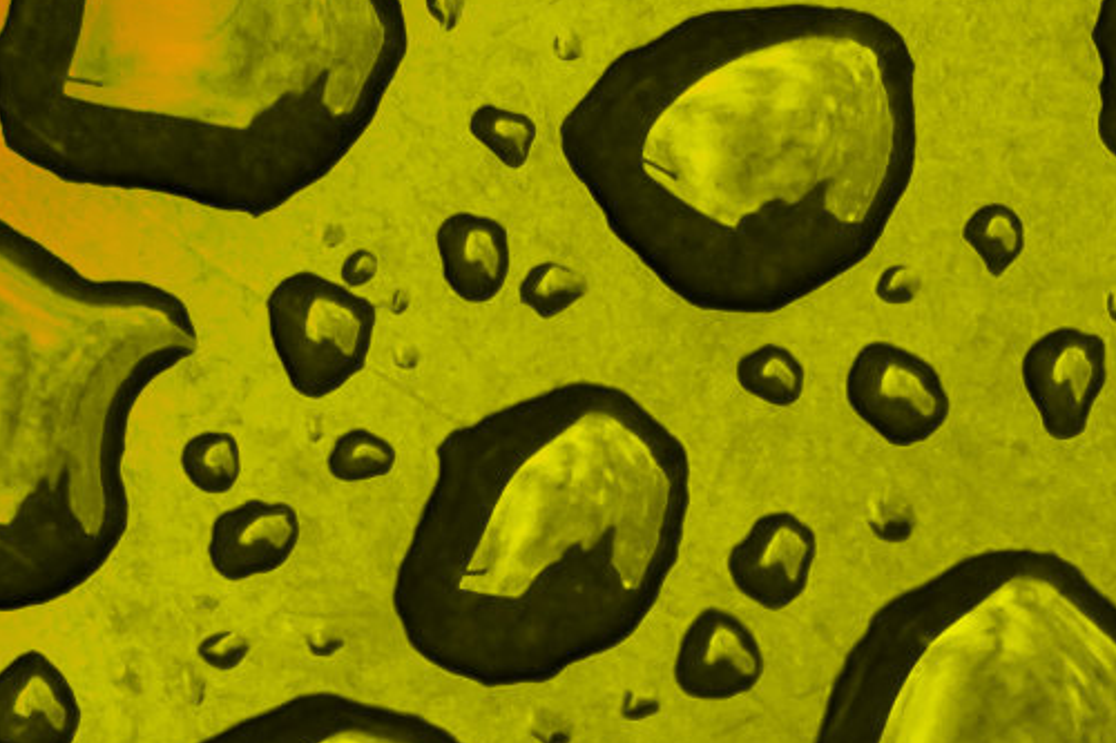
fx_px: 4958
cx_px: 960
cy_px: 1067
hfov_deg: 12.8
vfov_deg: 8.4
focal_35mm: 160
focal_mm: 50
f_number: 2.8
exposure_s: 1/100
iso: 100
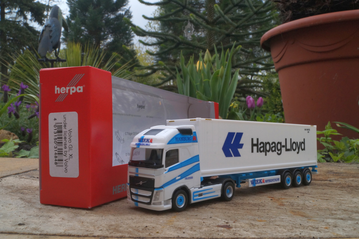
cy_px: 120
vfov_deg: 36.8
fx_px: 359
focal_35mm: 36
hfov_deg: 53.2
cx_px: 180
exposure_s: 1/60
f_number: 22
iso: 500
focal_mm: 24
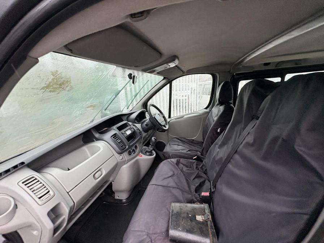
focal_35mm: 14
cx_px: 162
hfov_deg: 102.1
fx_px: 131
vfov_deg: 85.7
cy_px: 122
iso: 160
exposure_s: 1/99
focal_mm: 2.22
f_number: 2.2
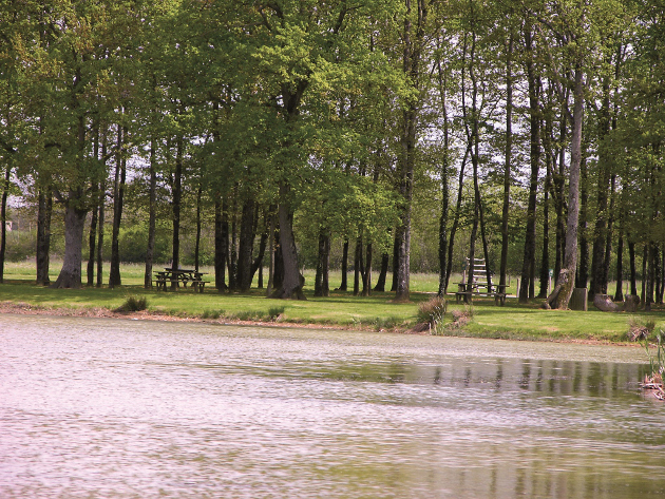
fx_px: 5381
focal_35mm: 280
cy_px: 250
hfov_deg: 7.1
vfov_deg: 5.3
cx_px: 332
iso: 50
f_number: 4.7
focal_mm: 71.2
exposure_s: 1/220
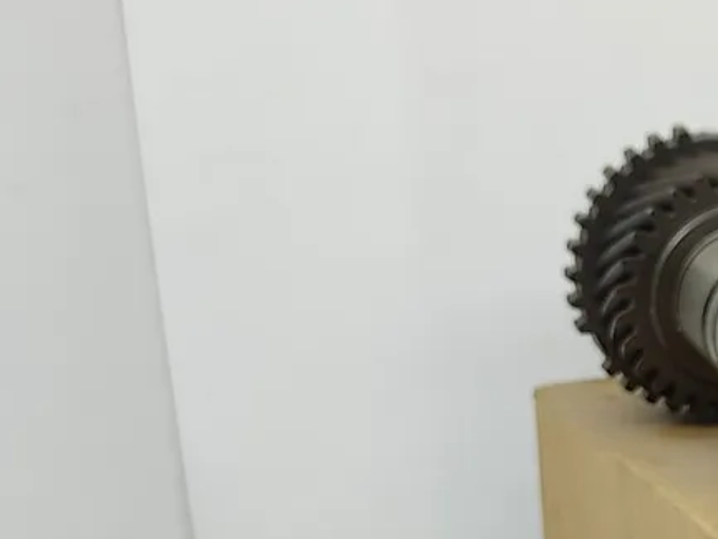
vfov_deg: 19.5
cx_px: 783
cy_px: 605
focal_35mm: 72
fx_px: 1494
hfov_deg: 25.2
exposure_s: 1/100
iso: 189
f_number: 1.79
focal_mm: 4.74
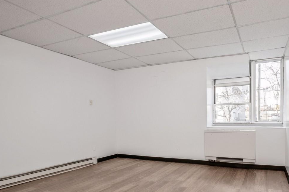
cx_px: 187
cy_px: 130
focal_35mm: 23
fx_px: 185
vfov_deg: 53.8
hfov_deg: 74.3
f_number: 11
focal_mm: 14
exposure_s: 1/20
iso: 200
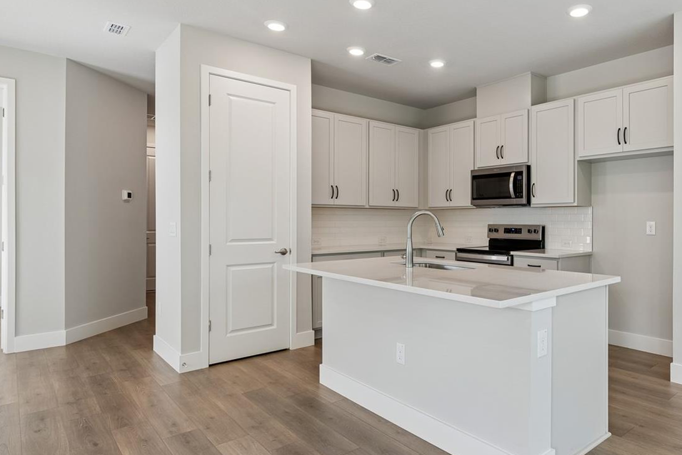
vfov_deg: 57.2
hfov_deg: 76.8
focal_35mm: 22
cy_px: 220
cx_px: 438
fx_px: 417
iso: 100
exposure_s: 1/13
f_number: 7.1
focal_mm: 10
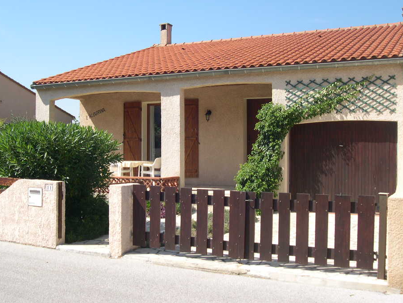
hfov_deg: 43.8
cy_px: 149
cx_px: 179
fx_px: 501
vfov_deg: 33.6
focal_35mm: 43
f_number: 7.6
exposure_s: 1/171
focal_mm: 8
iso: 141
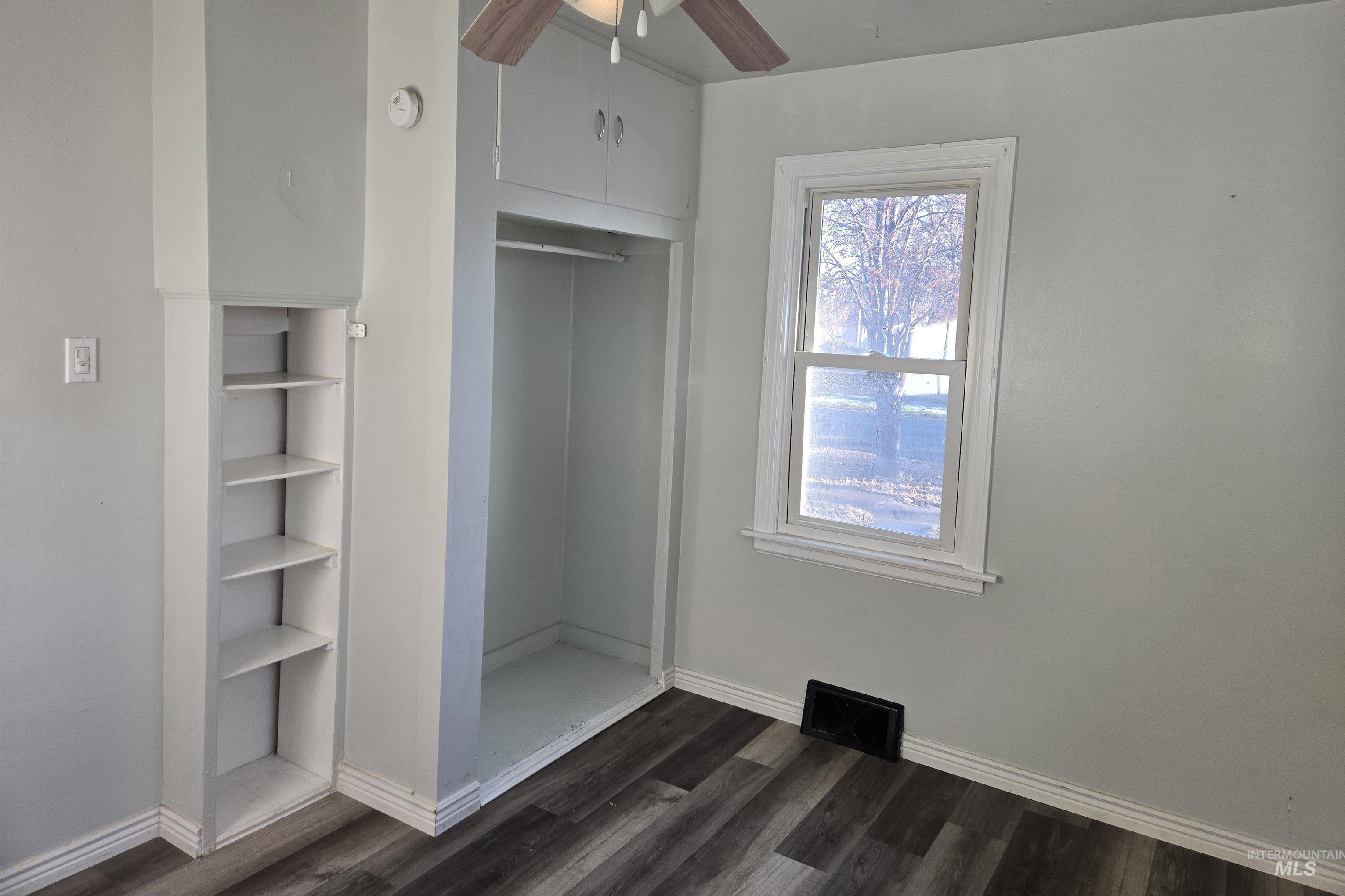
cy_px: 395
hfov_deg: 73.7
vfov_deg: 53.0
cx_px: 674
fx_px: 897
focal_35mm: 24
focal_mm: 5.4
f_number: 1.8
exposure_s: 1/60
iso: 32
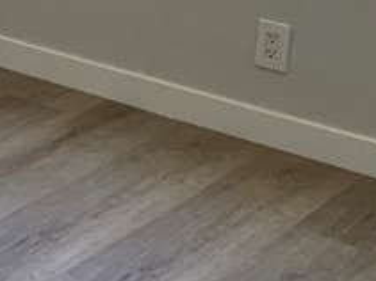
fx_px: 1531
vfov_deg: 9.9
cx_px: -429
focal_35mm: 141
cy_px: -229
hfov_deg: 12.1
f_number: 1.8
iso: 20
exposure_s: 1/120
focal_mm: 3
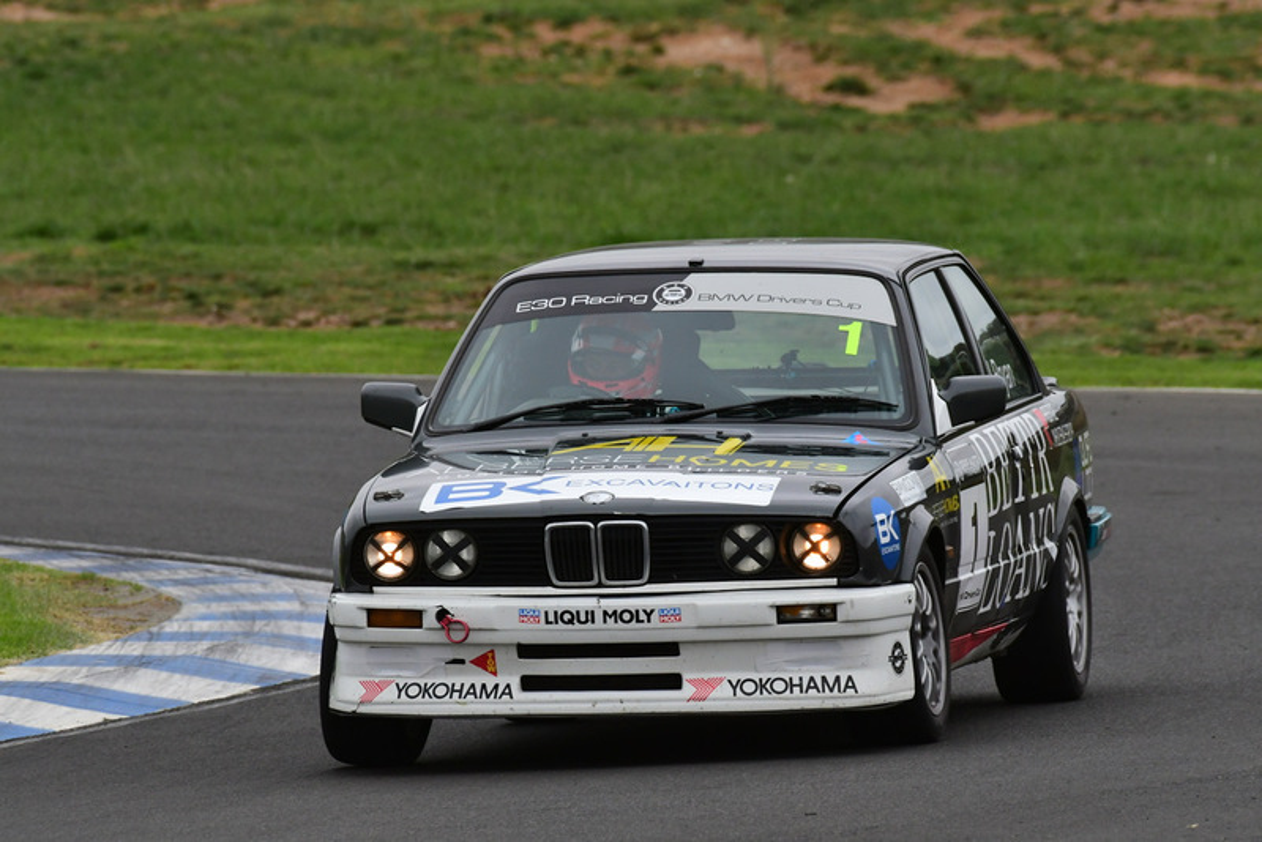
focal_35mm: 690
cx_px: 631
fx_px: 24196
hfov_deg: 3.0
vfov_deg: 2.0
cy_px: 421
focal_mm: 460
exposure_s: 1/640
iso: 1250
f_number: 10
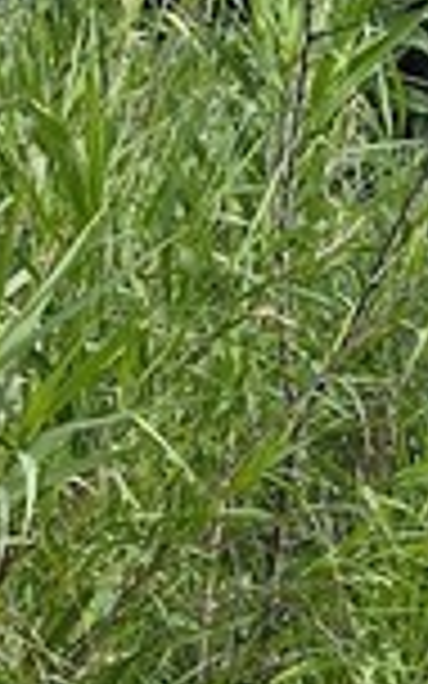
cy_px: -436
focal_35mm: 1448
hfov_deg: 0.9
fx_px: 27024
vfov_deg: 1.5
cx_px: 2865
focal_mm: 135
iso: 200
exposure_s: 1/250
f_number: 8
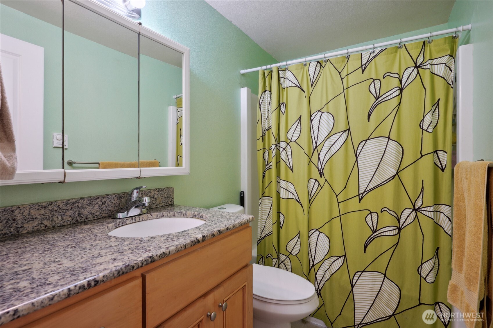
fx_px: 233
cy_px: 164
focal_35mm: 17
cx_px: 246
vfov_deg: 70.4
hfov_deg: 93.3
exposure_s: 1/15
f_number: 8
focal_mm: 17
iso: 400
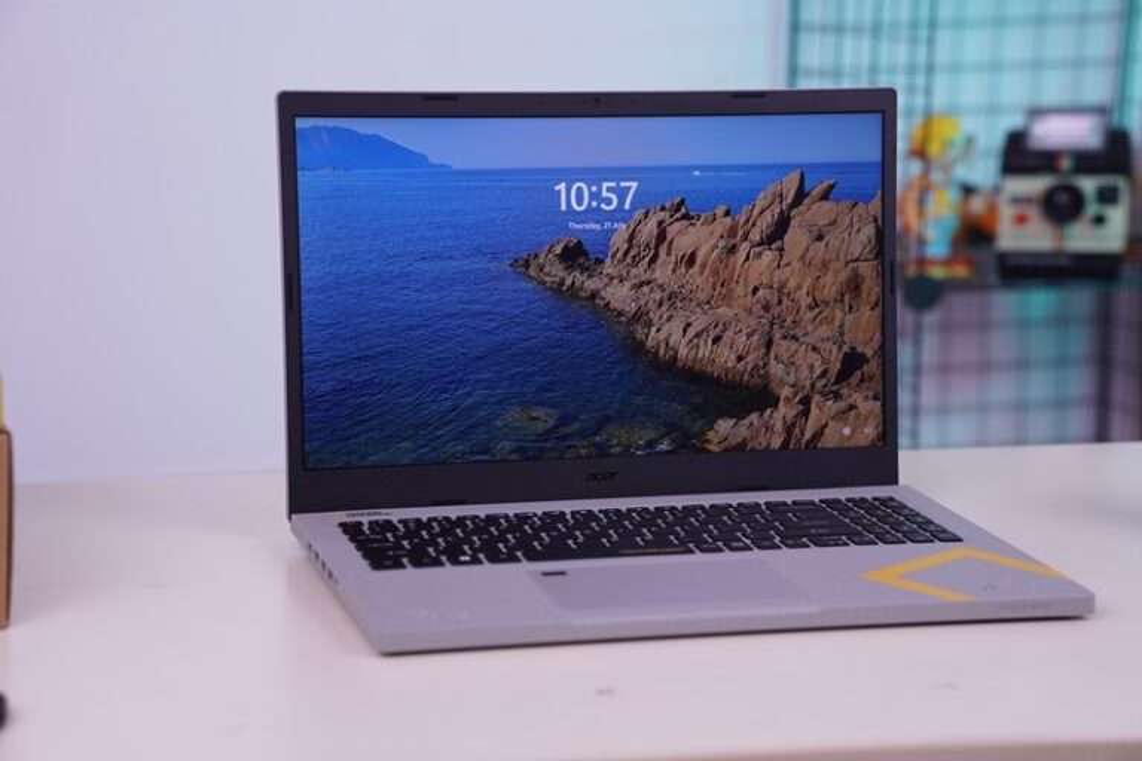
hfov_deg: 24.2
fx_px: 2664
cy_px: 380
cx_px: 571
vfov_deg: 16.3
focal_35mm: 84
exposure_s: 1/100
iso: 250
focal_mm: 56
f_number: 2.8
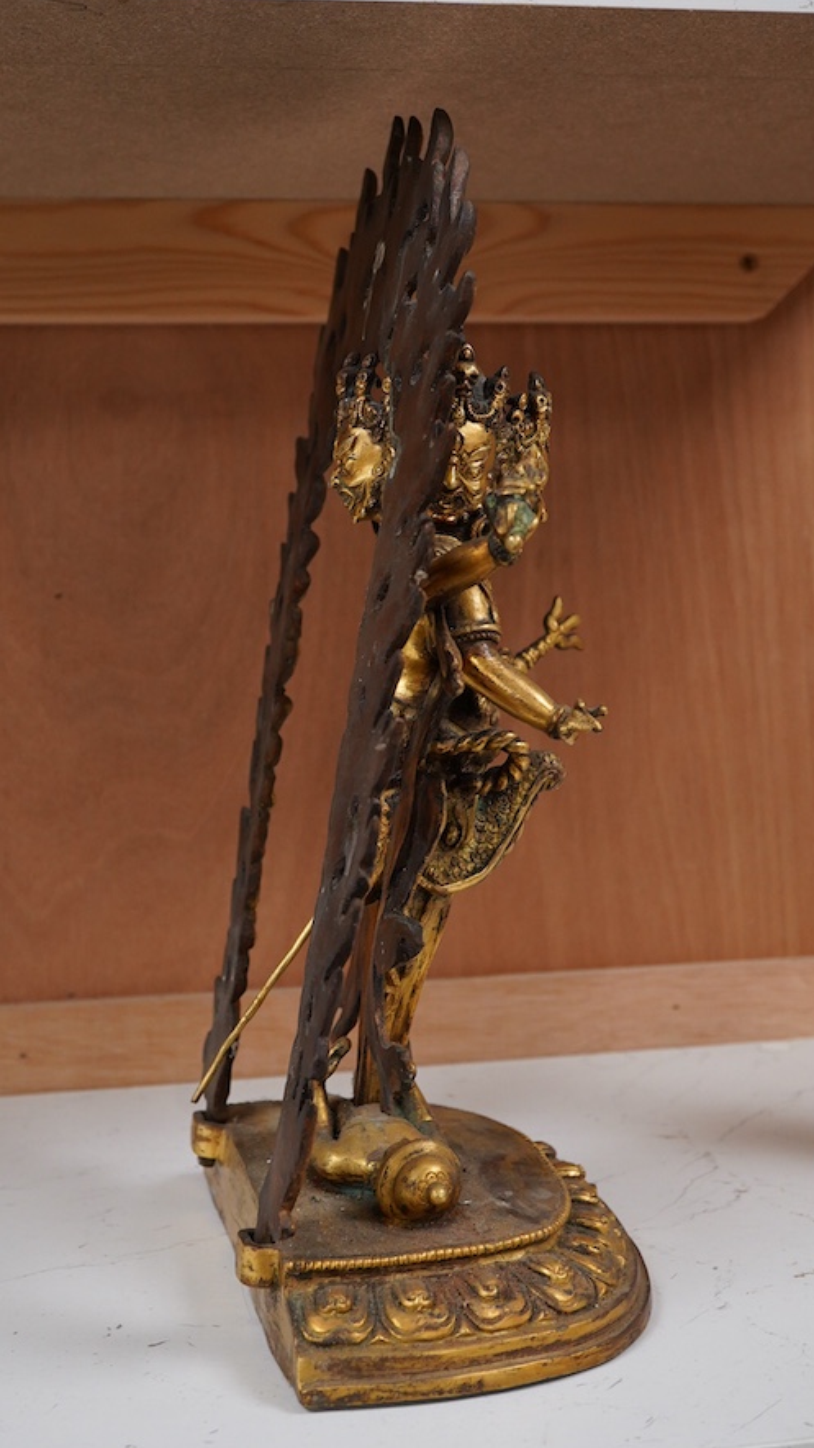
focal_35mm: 48
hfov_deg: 24.9
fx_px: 1843
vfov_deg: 42.9
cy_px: 732
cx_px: 347
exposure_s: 1/125
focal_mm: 30
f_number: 9
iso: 1250
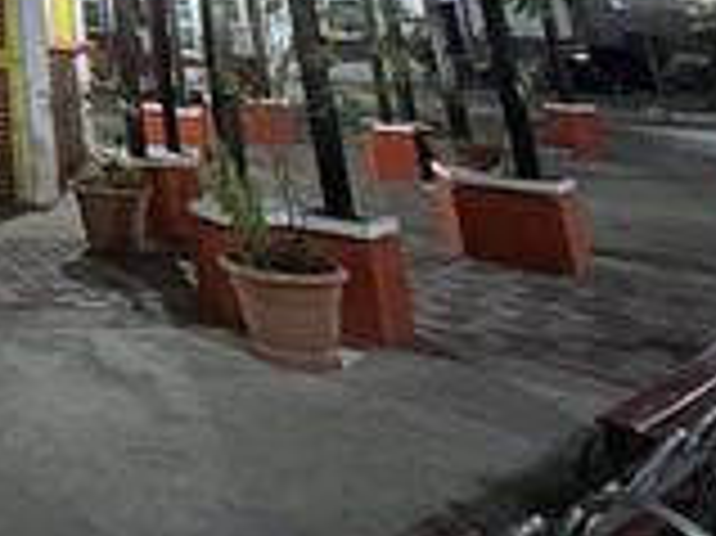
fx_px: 847
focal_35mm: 41
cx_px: -261
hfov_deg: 31.9
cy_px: -236
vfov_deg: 26.8
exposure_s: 1/15
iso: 800
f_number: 1.8
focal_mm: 1.57
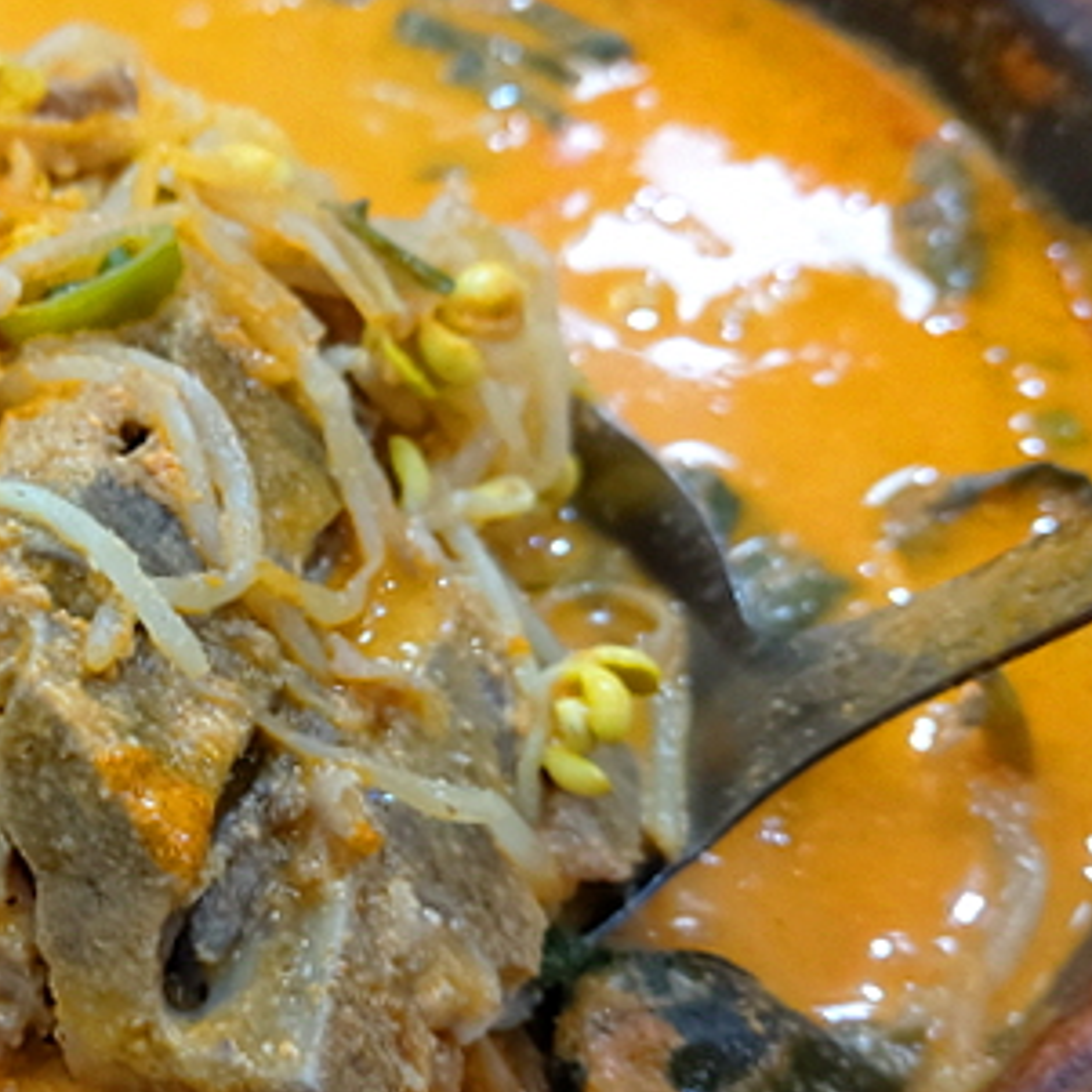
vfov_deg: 36.0
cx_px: 65
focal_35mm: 47
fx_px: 1677
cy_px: 613
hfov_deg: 33.7
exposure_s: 1/24
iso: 200
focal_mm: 4.58
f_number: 2
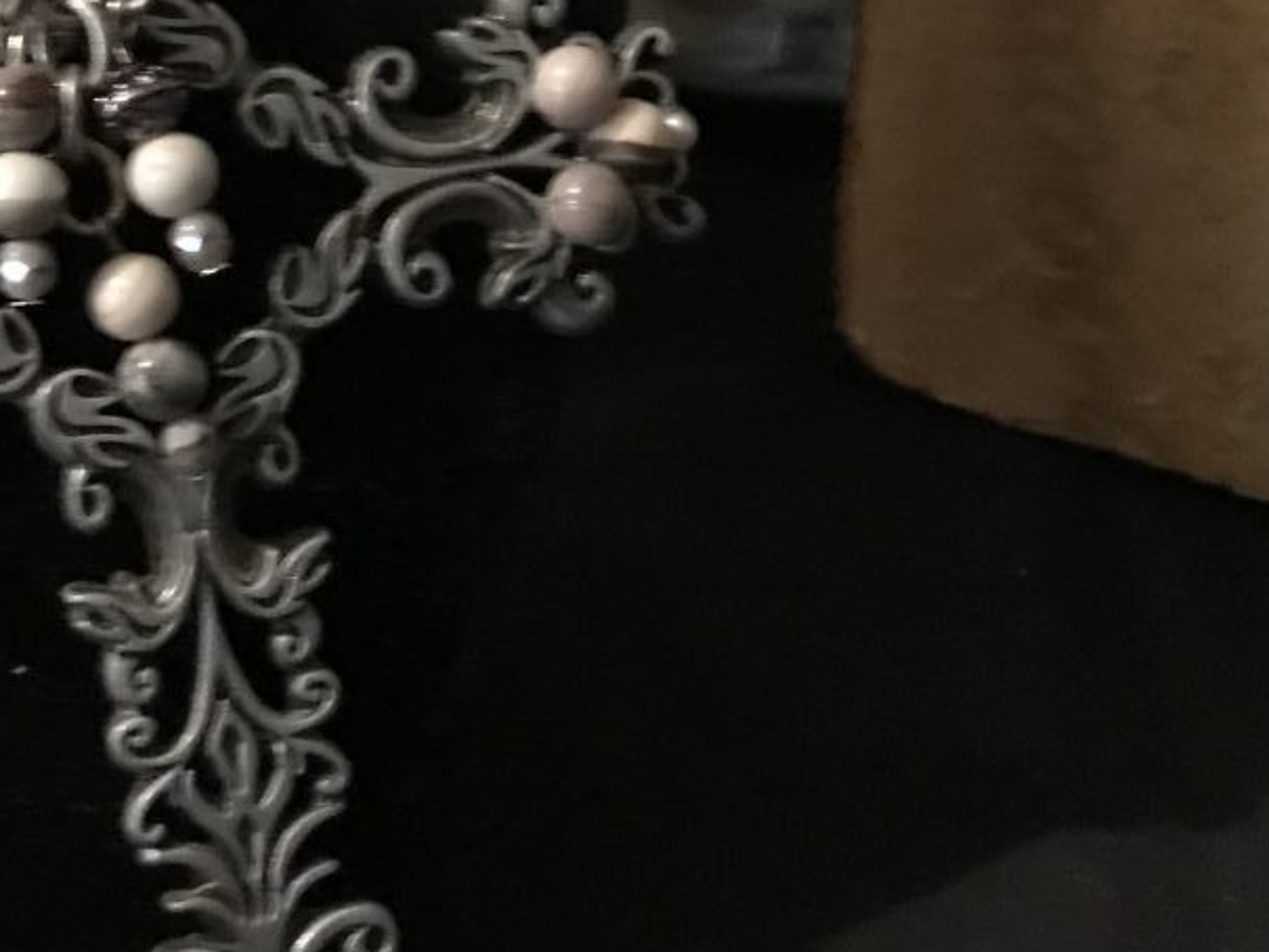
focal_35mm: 74
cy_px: 94
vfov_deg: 19.5
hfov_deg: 26.3
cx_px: 510
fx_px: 2713
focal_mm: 3.99
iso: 160
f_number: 1.8
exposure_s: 1/4
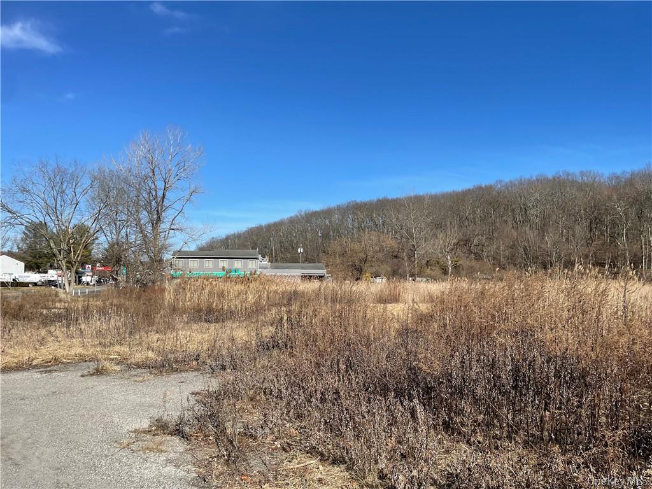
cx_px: 326
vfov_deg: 53.1
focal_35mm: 26
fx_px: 490
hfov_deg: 67.3
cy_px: 244
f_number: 1.6
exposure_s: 1/3861
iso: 32
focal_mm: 4.2
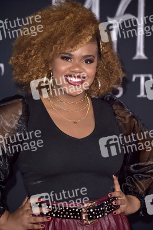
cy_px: 115
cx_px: 76
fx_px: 1337
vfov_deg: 9.8
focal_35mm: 210
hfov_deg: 6.5
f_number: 7.1
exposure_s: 1/250
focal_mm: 210
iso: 500
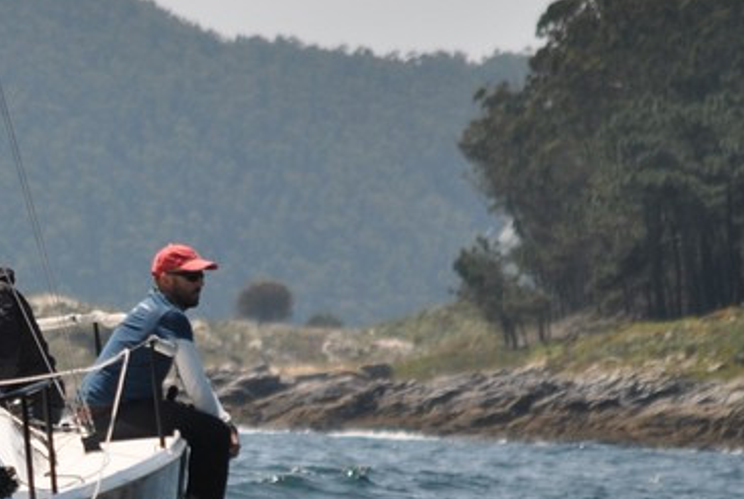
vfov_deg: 2.0
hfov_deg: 3.0
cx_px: -16
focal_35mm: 690
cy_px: 447
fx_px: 14291
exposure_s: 1/1250
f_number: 5.3
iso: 200
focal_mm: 165
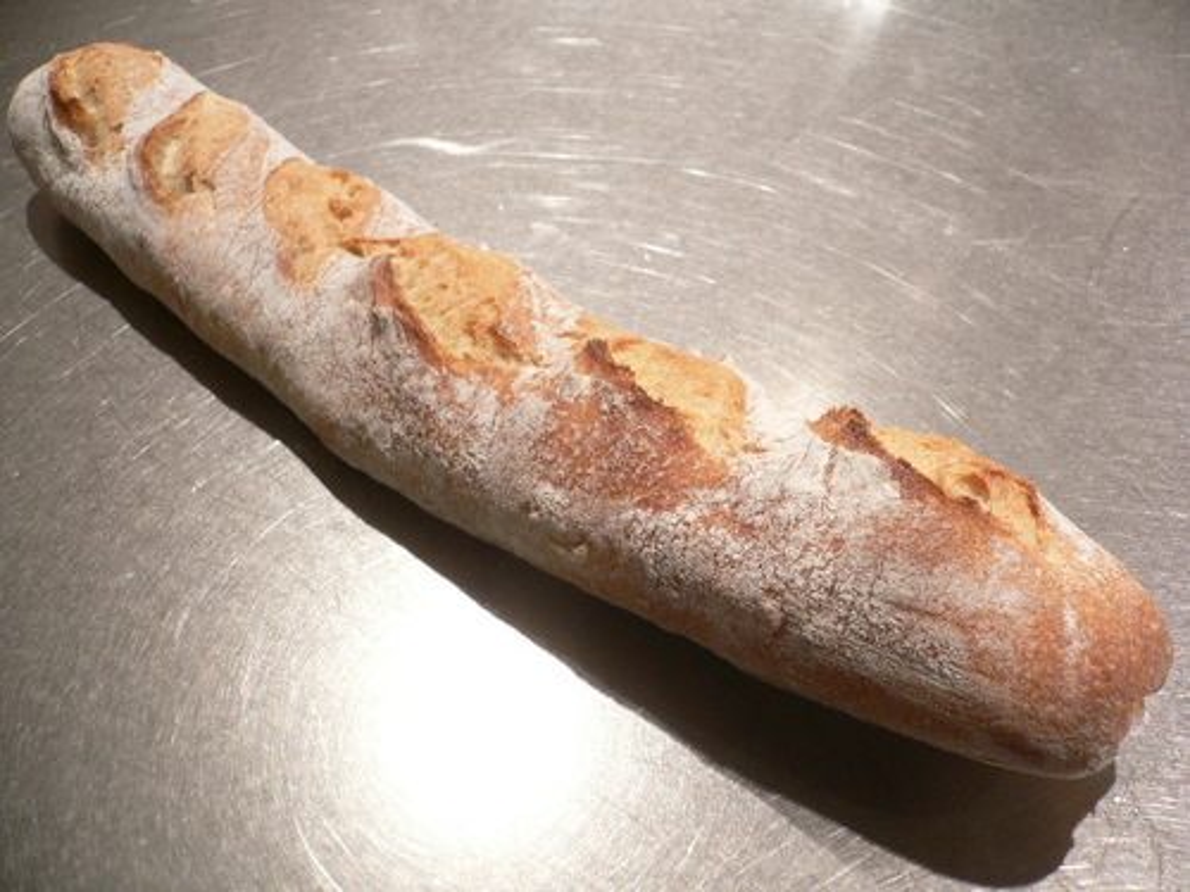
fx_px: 1203
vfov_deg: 40.7
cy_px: 446
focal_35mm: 35
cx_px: 595
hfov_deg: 52.6
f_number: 2.8
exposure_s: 1/20
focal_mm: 5.8
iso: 100
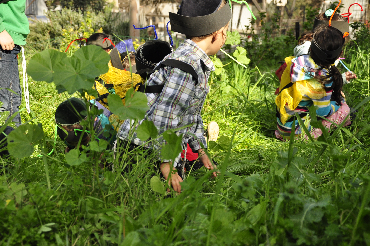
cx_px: 185
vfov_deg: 21.5
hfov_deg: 31.9
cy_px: 123
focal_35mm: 63
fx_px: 647
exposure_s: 1/1250
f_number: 4.8
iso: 720
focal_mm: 42
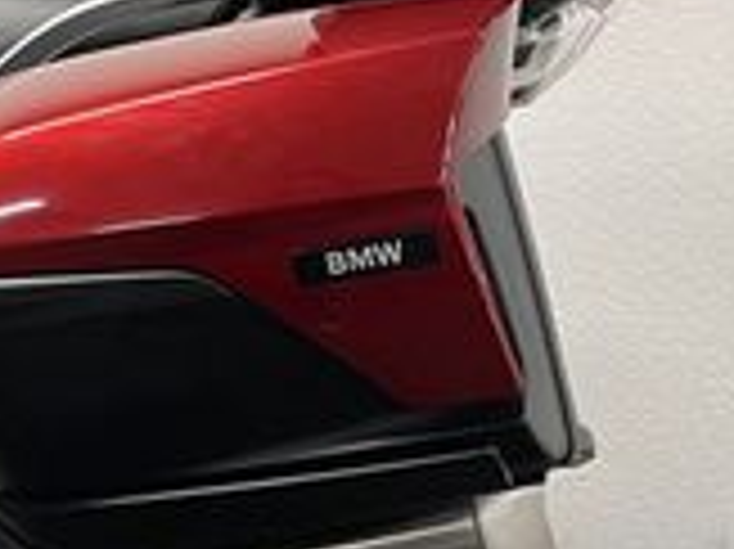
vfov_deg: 14.4
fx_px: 2161
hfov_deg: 17.9
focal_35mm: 102
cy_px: 162
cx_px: -257
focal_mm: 5.1
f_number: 1.6
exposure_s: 1/50
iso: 80
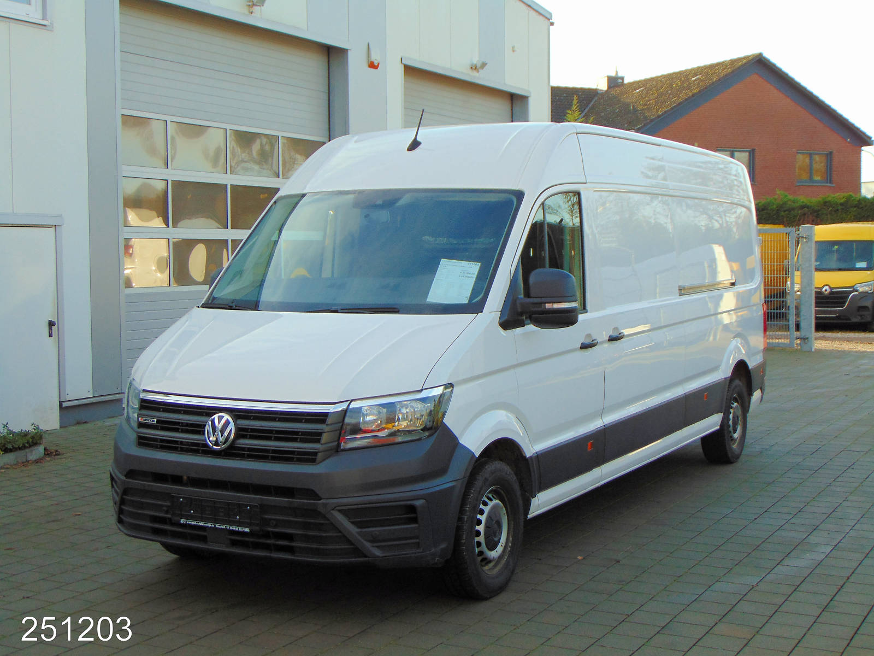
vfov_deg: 29.1
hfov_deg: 38.2
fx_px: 1262
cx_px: 437
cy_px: 328
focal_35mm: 50
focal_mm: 9
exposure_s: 1/250
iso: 80
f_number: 3.5
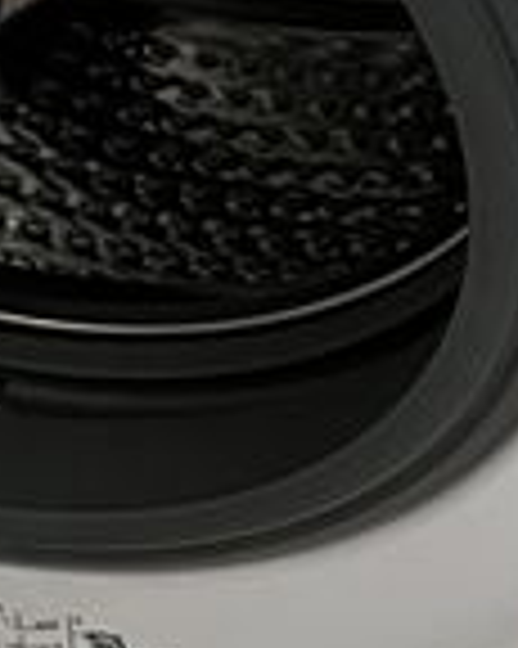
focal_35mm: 176
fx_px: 3376
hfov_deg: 8.6
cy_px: 184
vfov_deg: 11.0
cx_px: -185
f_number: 1.6
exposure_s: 1/50
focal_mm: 5.1
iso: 400
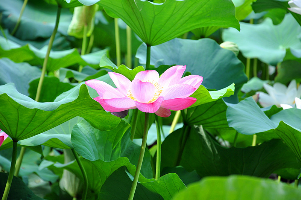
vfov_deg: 8.7
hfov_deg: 13.1
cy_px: 100
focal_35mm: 158
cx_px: 150
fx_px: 1315
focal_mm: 105
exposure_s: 1/160
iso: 200
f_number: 6.3
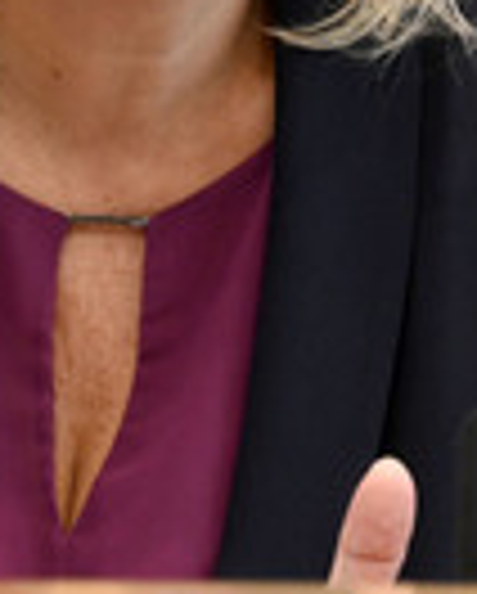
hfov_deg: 4.4
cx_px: 119
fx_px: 6197
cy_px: -68
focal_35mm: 352
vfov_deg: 5.5
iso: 3200
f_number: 5.6
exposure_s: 1/500
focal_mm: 110
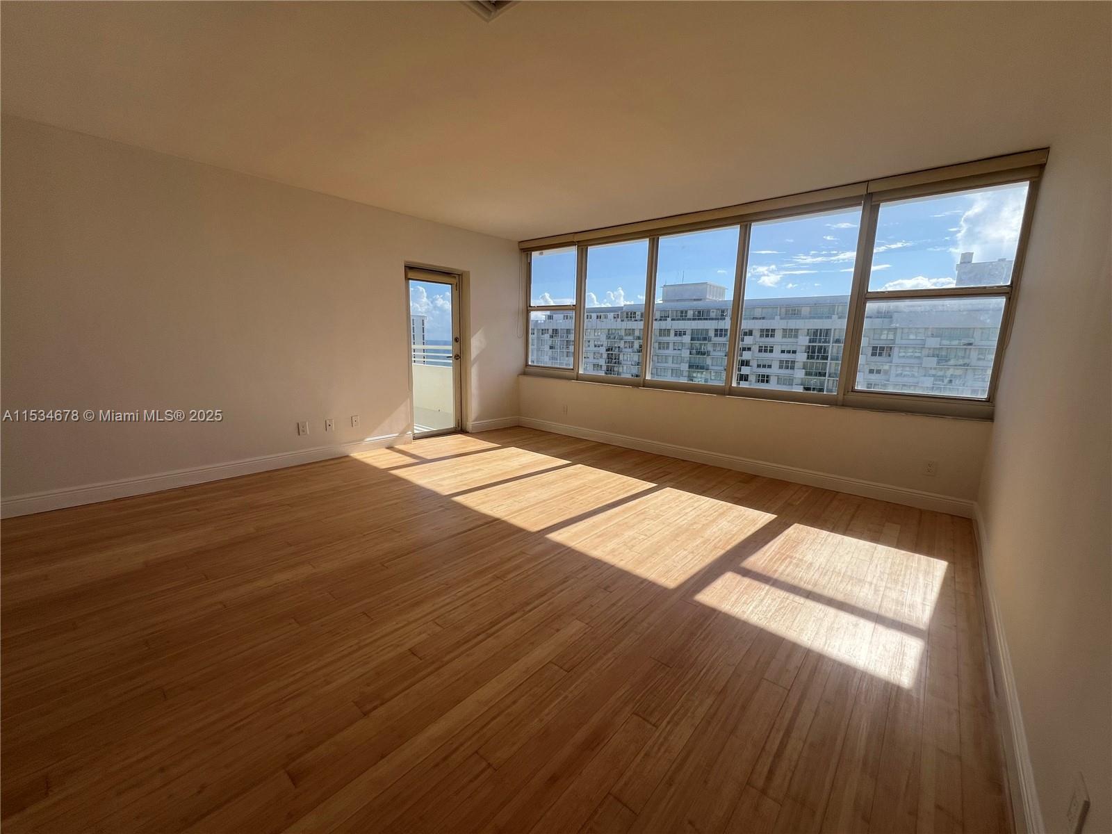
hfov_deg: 106.2
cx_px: 556
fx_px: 418
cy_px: 417
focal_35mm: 13
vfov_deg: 89.9
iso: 32
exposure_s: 1/1043
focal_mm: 1.57
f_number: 1.8
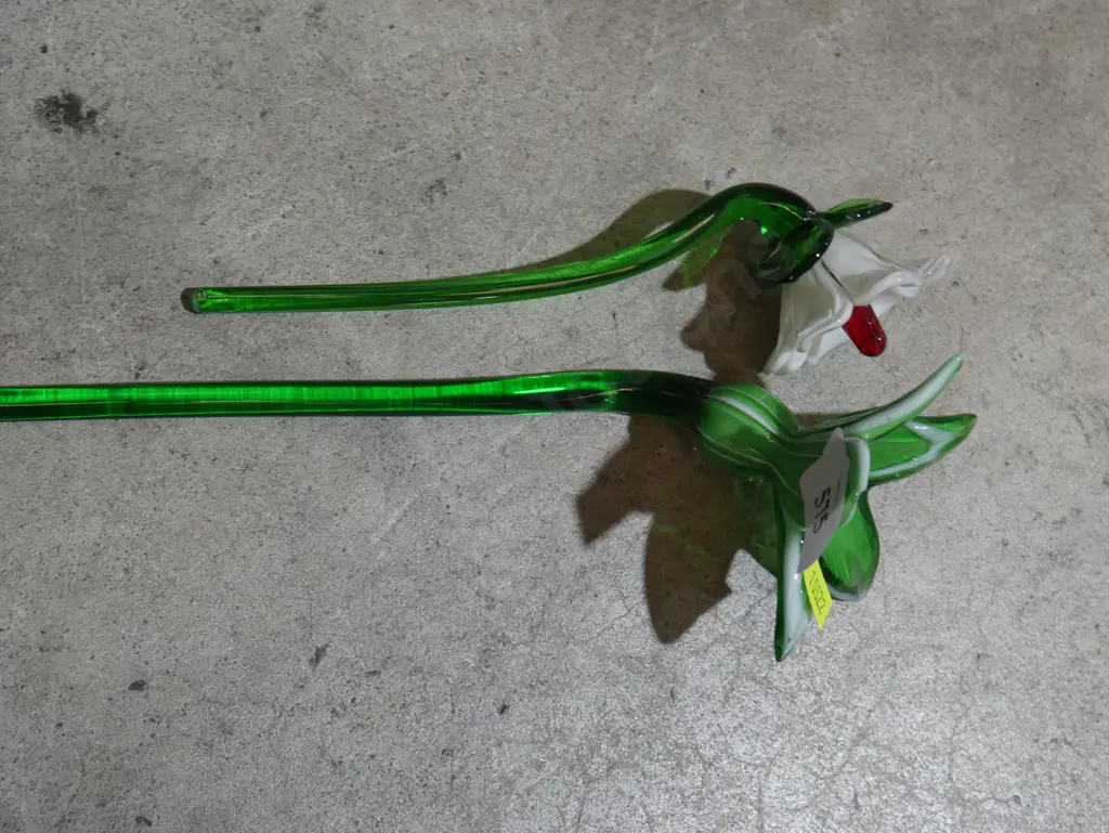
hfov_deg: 33.2
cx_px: 554
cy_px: 416
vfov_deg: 25.3
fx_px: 1859
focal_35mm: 58
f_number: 6.3
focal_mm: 29
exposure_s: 1/60
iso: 640
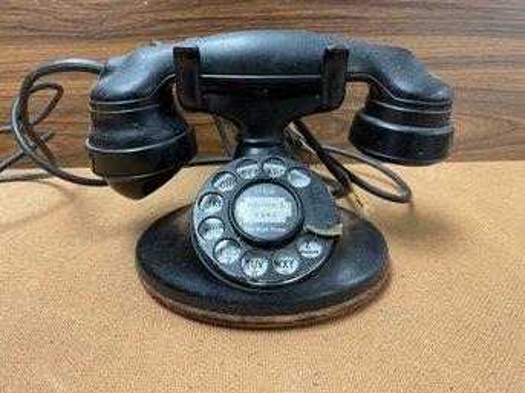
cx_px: 262
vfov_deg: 53.0
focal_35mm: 26
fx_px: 394
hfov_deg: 67.3
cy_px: 196
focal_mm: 4.2
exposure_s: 1/60
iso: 320
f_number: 1.6
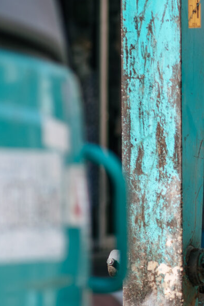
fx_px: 3131
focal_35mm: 368
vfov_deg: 5.6
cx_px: 387
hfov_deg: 3.7
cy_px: 311
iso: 64
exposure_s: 1/640
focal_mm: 85
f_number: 2
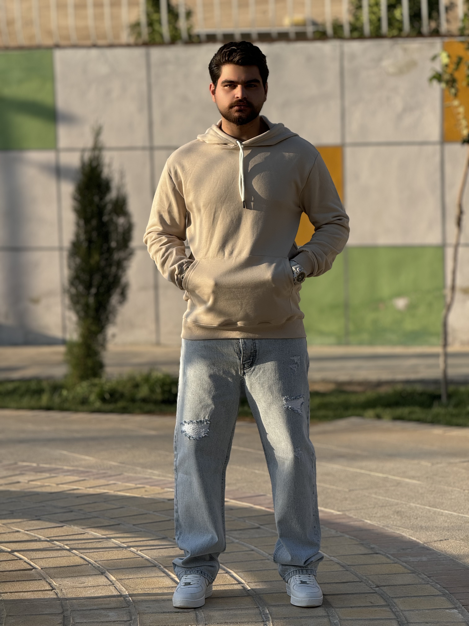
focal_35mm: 120
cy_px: 313
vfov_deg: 16.4
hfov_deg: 12.3
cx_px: 234
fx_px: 2168
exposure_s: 1/680
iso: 50
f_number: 2.8
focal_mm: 15.66
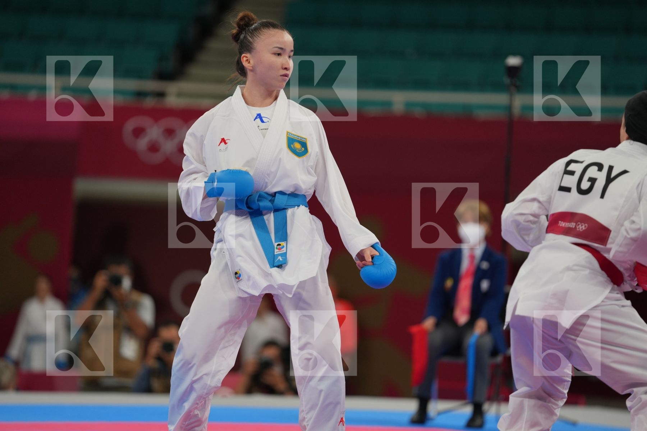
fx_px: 3594
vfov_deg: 6.9
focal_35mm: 200
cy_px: 216
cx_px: 324
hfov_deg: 10.3
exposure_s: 1/1000
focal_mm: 200
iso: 500
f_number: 2.8
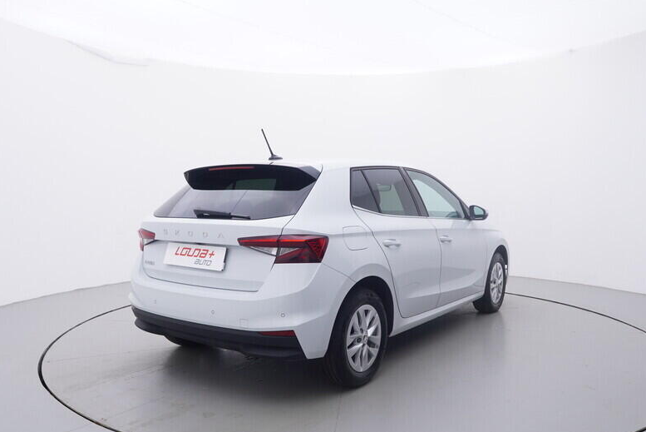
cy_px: 256
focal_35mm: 30
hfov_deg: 62.5
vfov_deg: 43.9
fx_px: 532
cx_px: 316
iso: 200
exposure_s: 1/80
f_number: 5
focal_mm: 15
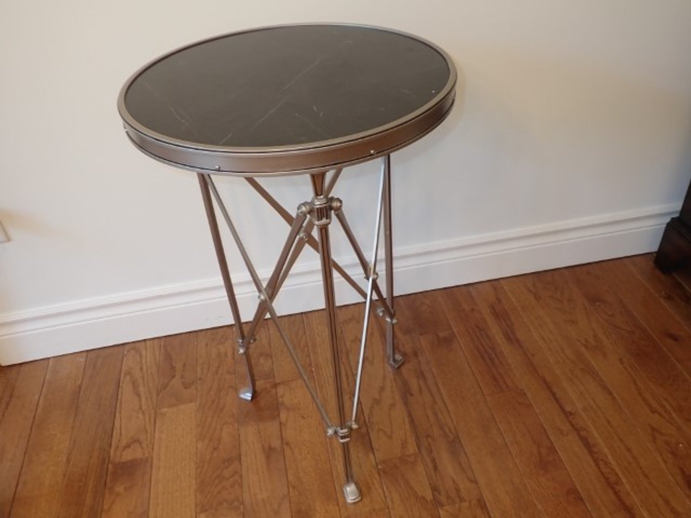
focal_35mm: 30
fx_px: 599
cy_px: 259
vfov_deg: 46.8
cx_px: 346
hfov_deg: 60.0
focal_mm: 5.4
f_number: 2.3
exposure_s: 1/30
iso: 200
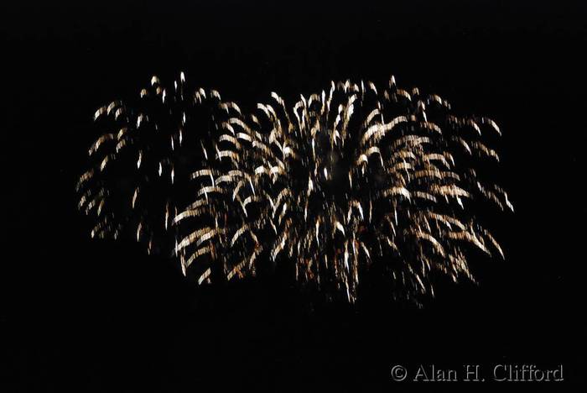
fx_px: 1713
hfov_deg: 19.4
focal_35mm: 105
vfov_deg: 13.1
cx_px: 294
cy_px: 196
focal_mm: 70
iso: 1600
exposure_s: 1/15
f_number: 5
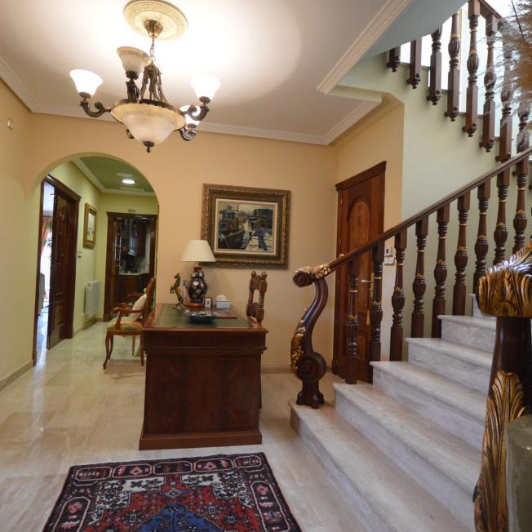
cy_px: 257
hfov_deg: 74.7
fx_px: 348
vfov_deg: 74.8
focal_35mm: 20
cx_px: 248
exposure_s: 1/60
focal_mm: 10
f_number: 4
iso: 2200
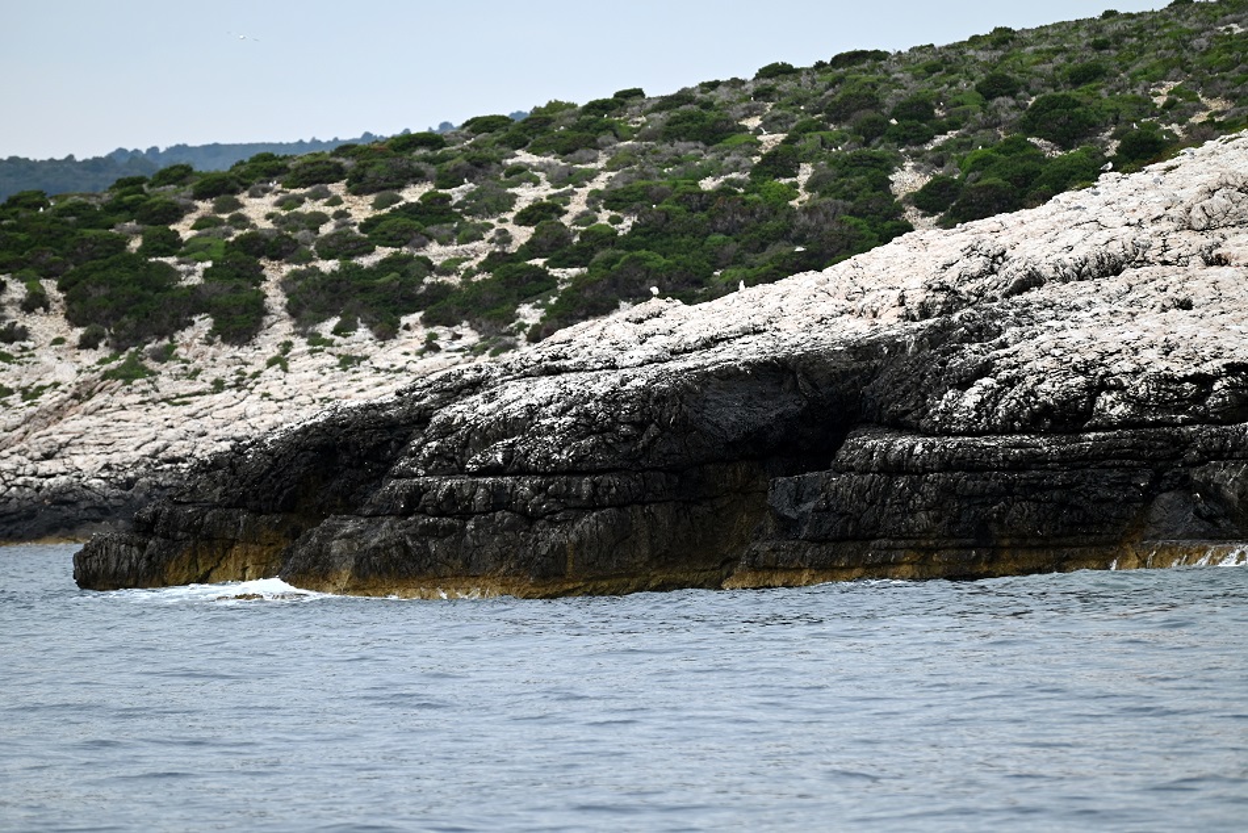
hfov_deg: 10.3
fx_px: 6935
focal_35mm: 200
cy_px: 416
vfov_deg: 6.9
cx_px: 624
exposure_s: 1/1000
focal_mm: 200
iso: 400
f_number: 5.3
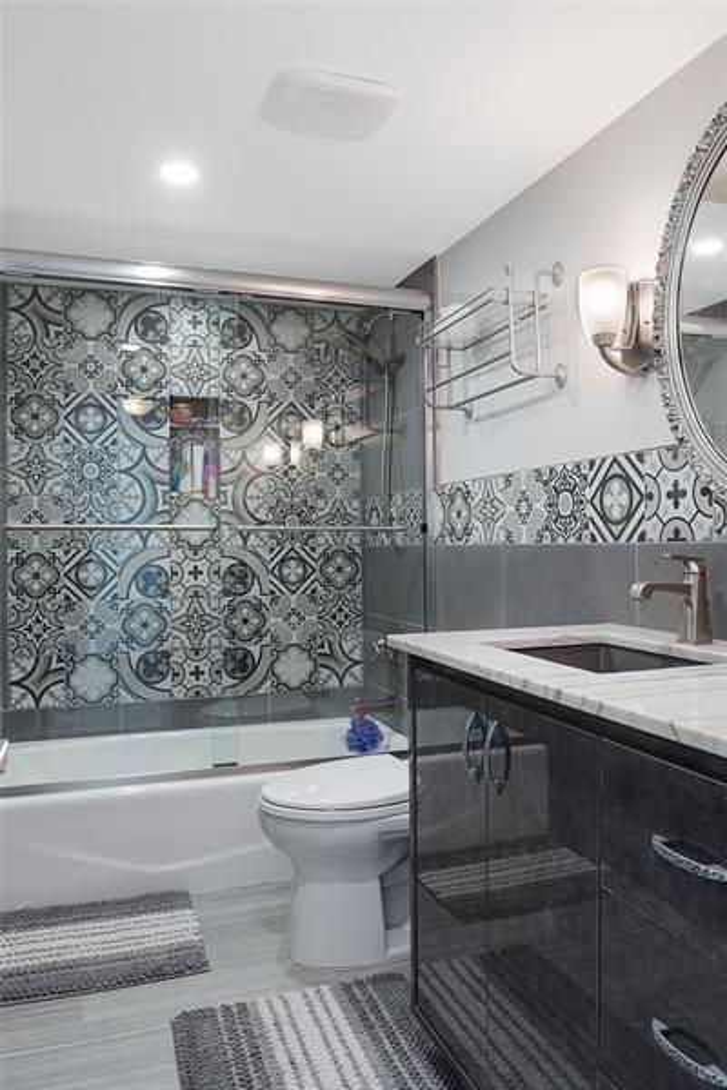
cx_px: 364
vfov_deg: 73.7
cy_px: 545
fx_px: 727
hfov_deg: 53.1
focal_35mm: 24
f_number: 5
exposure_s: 1/200
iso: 1250
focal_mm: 16
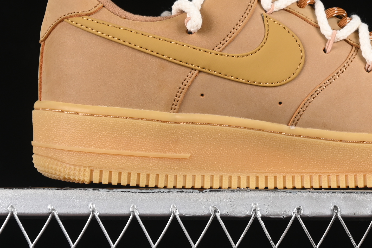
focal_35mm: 146
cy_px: 40
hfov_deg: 14.0
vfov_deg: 9.4
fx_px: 1508
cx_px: 296
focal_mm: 50
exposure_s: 1/80
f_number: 7.1
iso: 160
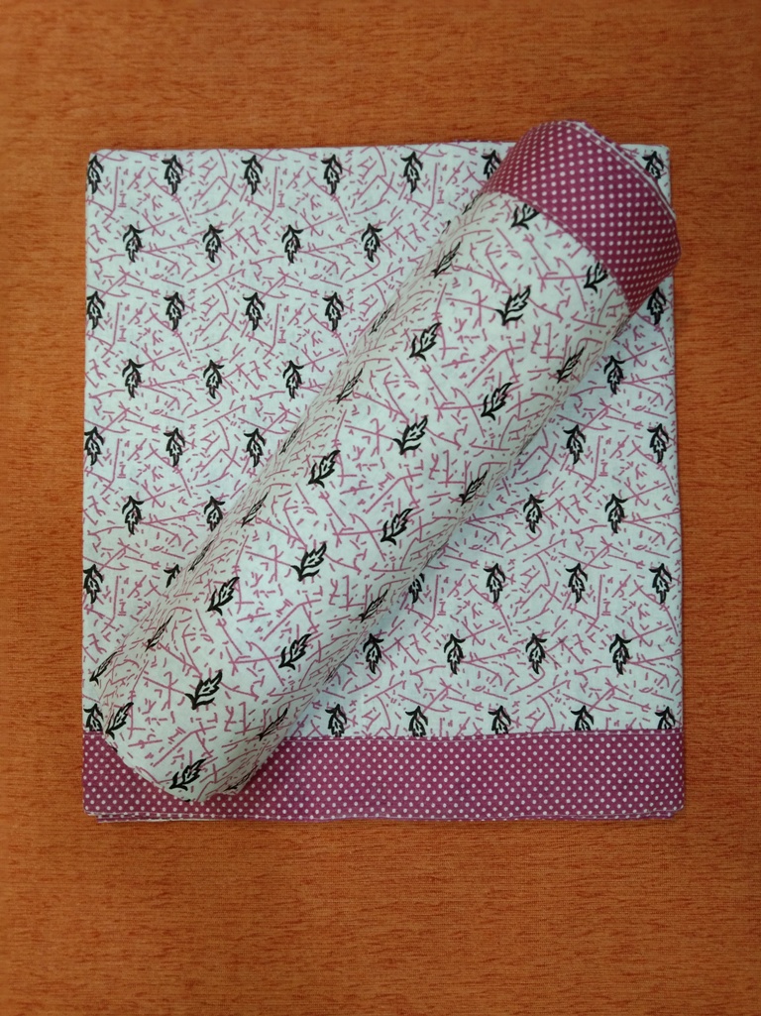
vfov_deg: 58.4
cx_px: 380
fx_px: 909
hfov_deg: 45.4
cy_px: 508
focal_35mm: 31
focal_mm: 3.69
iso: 234
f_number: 2.2
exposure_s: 1/50
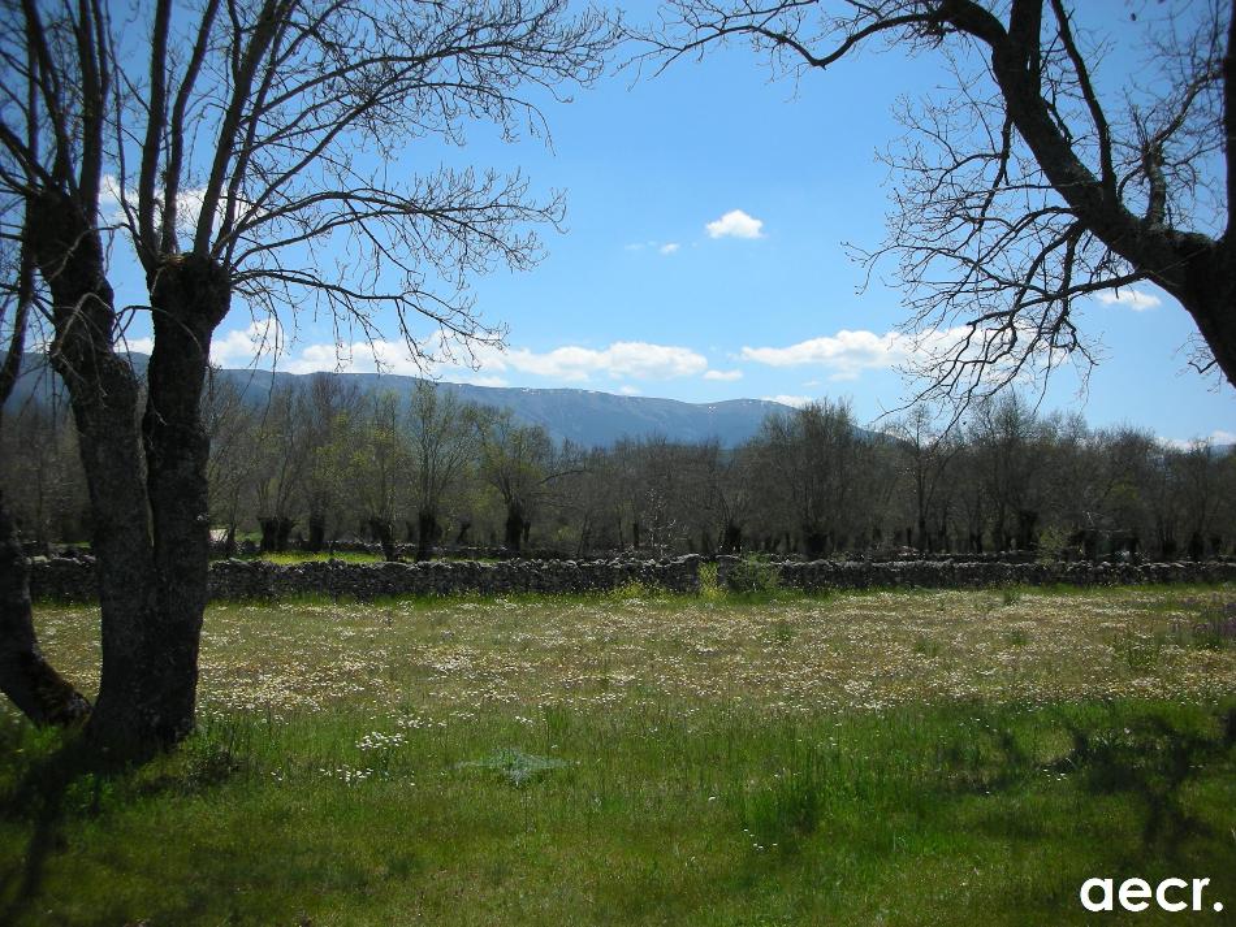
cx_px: 618
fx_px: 1250
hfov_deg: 52.6
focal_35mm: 35
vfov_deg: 40.7
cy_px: 464
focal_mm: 5.8
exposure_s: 1/124
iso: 50
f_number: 8.5
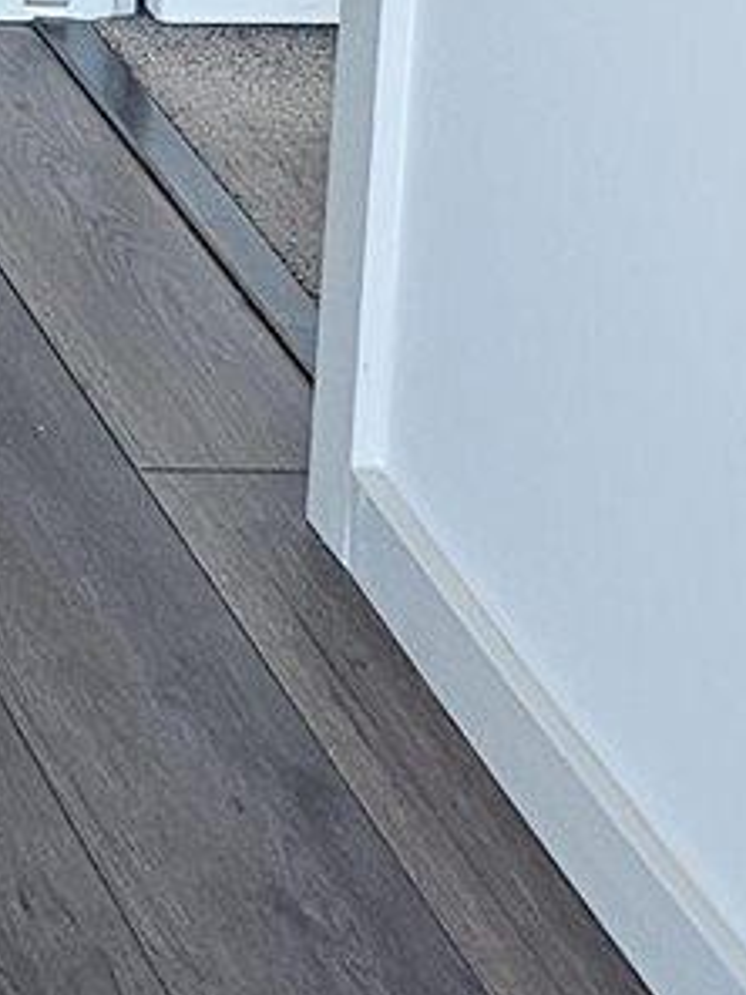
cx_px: -1260
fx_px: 5143
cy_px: -1116
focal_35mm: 179
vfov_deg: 10.1
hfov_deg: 7.5
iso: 250
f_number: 1.7
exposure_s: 1/120
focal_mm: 6.3
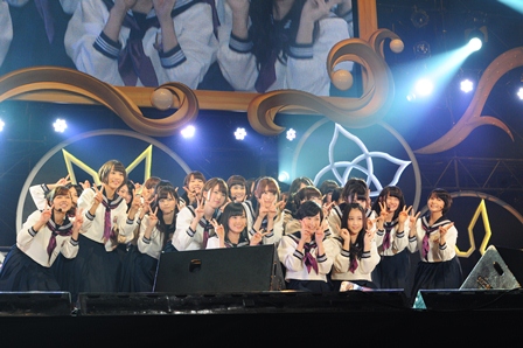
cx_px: 262
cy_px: 174
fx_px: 1016
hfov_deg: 28.9
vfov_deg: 19.4
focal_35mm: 70
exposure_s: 1/200
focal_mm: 70
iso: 1600
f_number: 8
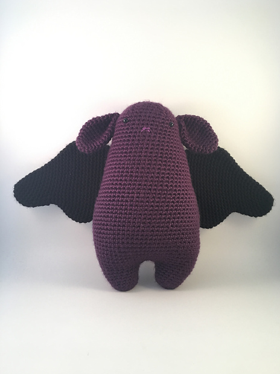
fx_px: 324
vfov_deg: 60.0
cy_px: 182
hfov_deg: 46.8
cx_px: 144
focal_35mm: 30
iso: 100
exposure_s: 1/30
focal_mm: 4.15
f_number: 2.2
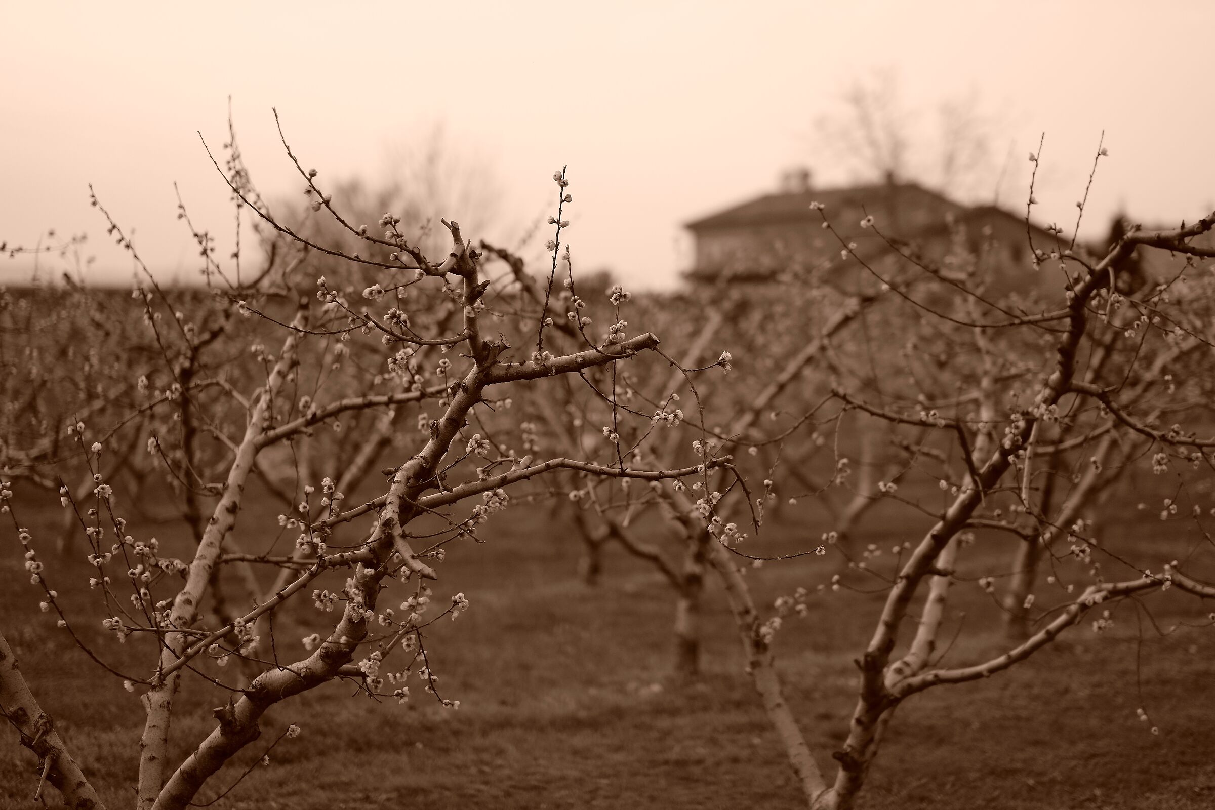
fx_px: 2835
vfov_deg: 16.3
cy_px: 405
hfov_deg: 24.2
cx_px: 608
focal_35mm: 84
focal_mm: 56
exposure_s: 1/5000
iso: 400
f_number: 1.2
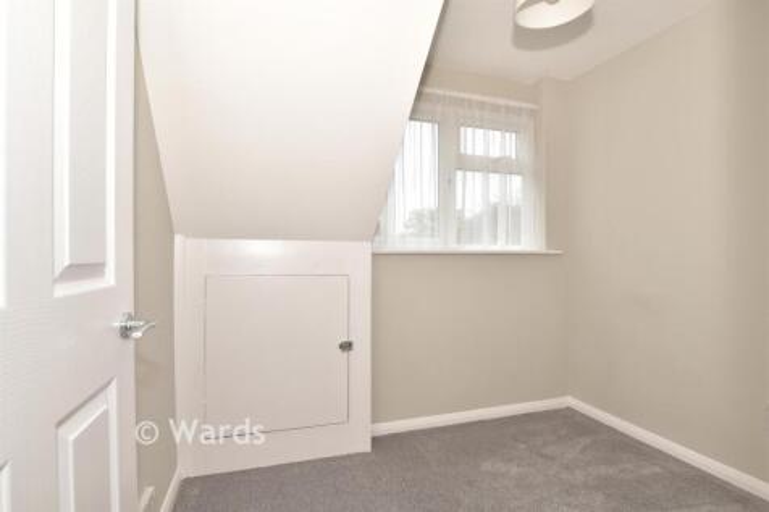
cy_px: 256
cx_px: 384
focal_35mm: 15
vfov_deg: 77.3
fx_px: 320
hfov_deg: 100.4
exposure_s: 1/25
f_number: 8
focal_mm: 10
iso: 250
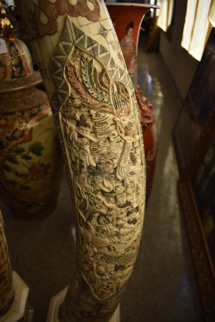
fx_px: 241
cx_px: 108
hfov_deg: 48.0
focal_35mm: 27
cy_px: 161
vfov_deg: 67.3
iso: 450
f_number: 3.5
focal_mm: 18
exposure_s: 1/250
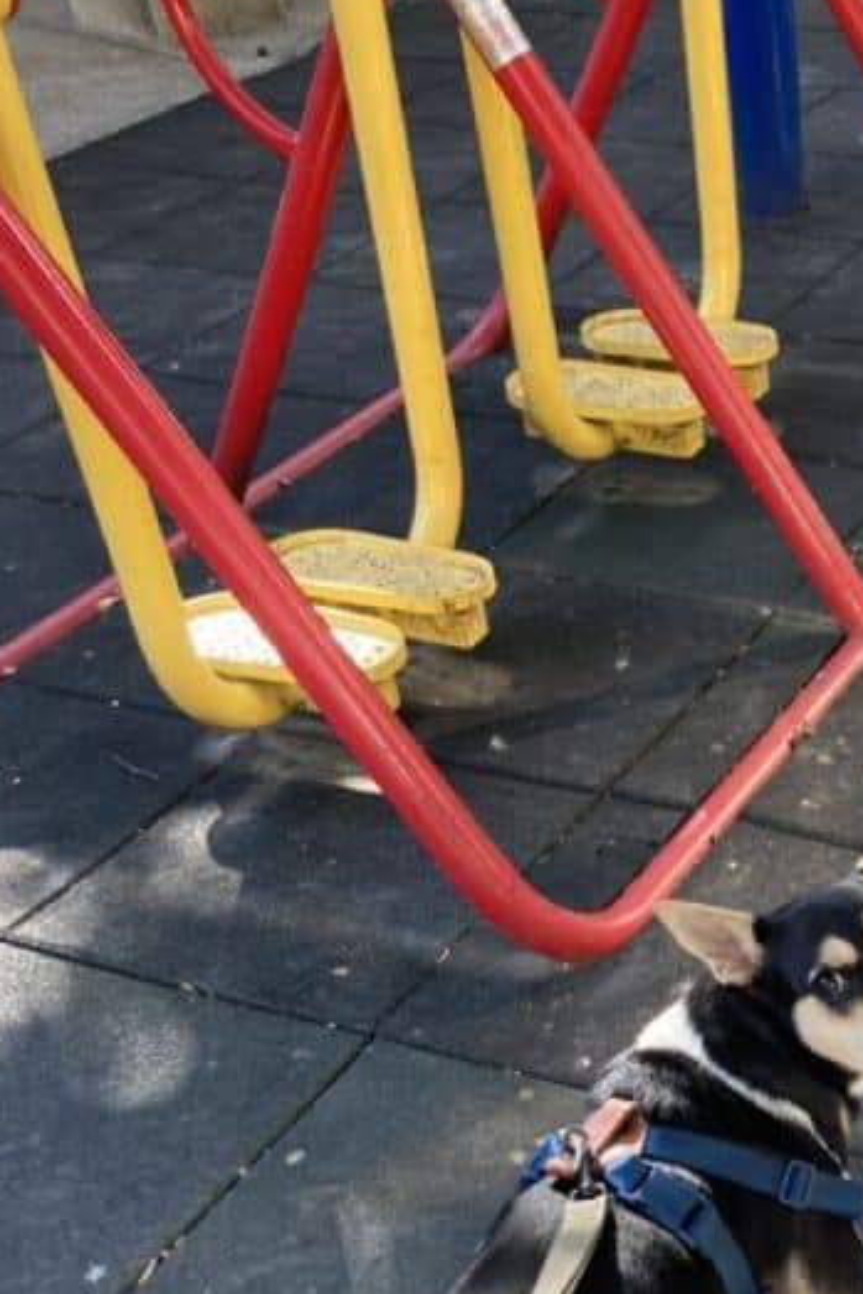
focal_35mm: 57
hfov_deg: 22.5
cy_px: 1081
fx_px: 2048
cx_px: 930
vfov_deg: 33.7
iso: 50
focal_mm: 3.99
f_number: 1.8
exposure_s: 1/121
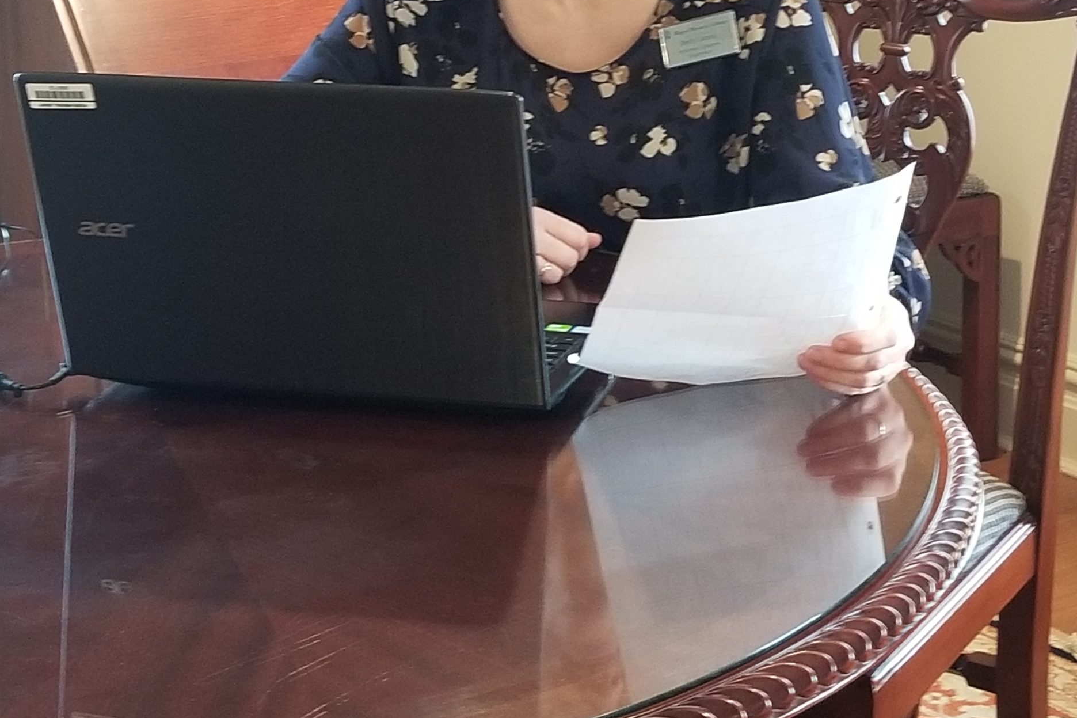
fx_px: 1107
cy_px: 157
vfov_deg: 34.9
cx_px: 543
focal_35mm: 37
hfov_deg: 51.9
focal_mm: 4.25
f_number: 1.7
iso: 200
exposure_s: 1/30
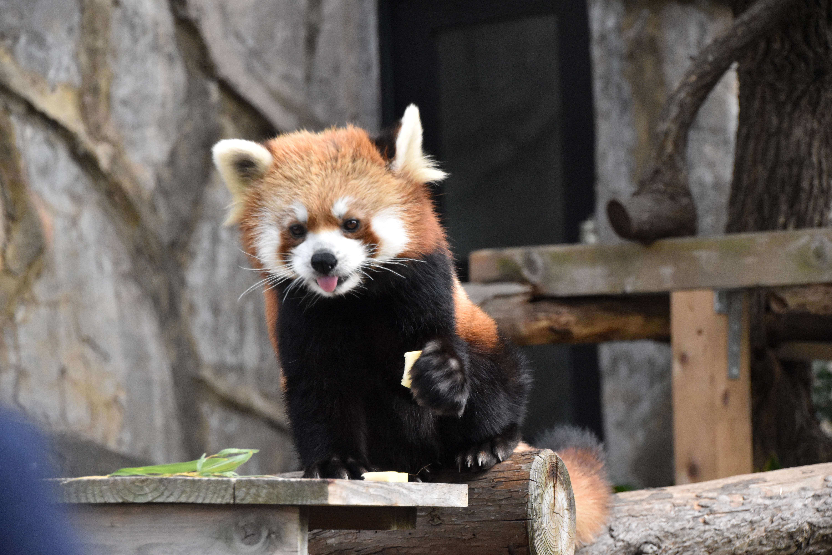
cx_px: 416
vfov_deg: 8.3
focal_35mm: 165
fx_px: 3813
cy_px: 278
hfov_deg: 12.5
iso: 3200
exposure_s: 1/800
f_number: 7.1
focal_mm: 110
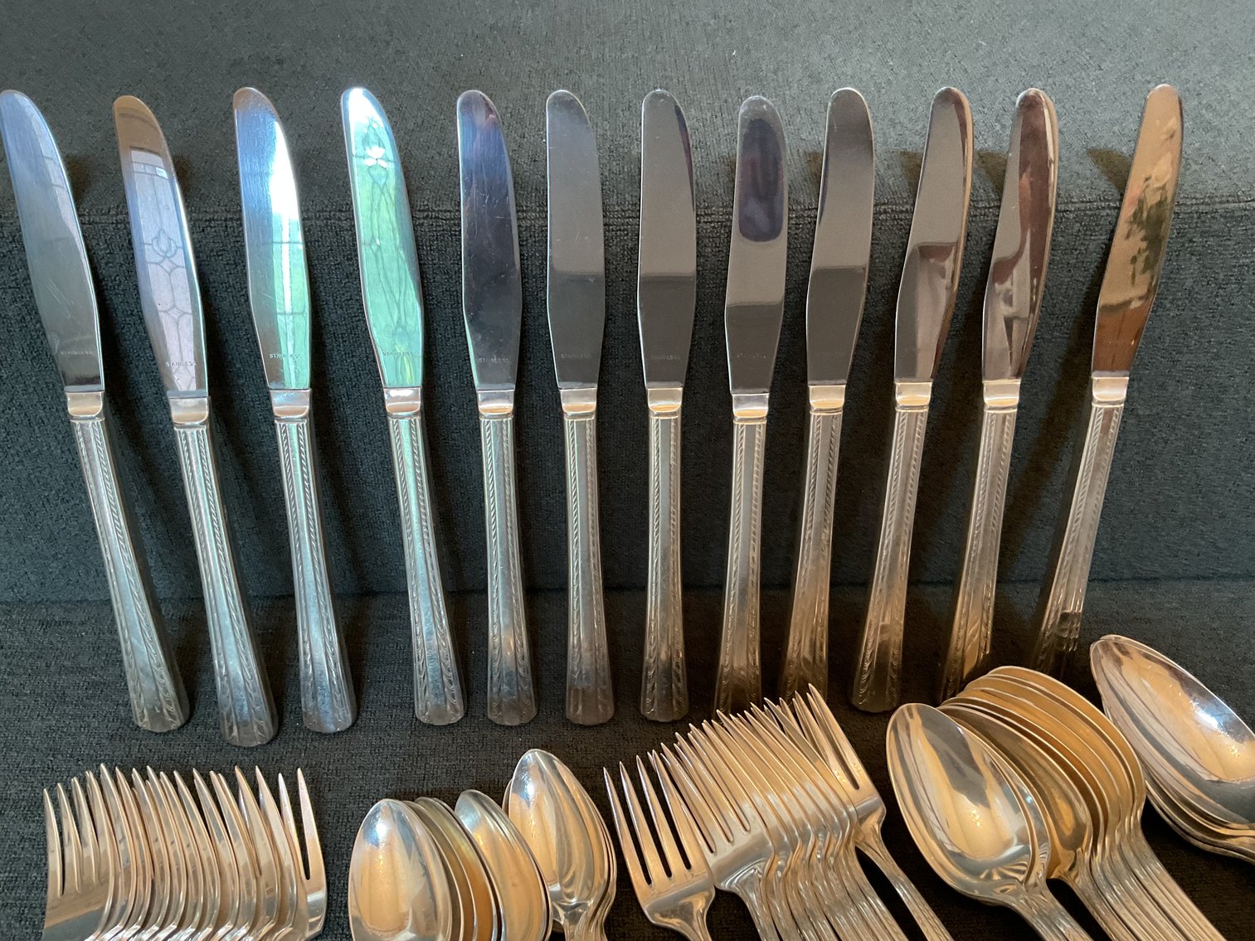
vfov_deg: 48.2
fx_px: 1051
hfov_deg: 61.7
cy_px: 470
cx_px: 628
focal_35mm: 29
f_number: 1.8
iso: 160
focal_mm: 3
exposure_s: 1/50
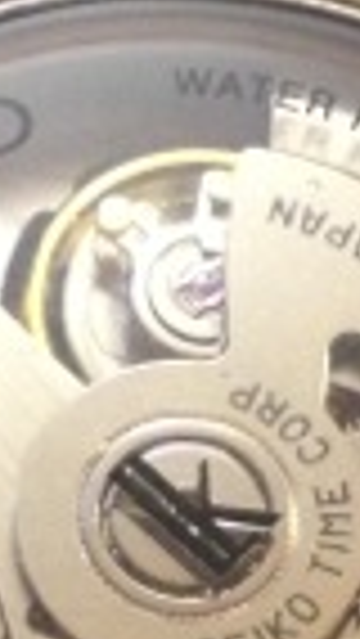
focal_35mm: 203
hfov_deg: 6.0
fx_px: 3441
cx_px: 153
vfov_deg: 10.6
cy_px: 549
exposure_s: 1/20
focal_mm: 4.12
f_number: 2.4
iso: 250
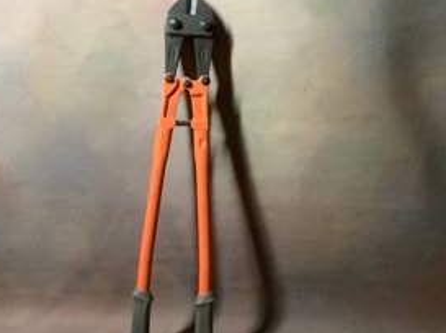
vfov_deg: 36.7
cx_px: 179
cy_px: 171
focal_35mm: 39
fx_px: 502
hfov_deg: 47.6
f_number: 2.4
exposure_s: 1/30
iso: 640
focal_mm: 3.3
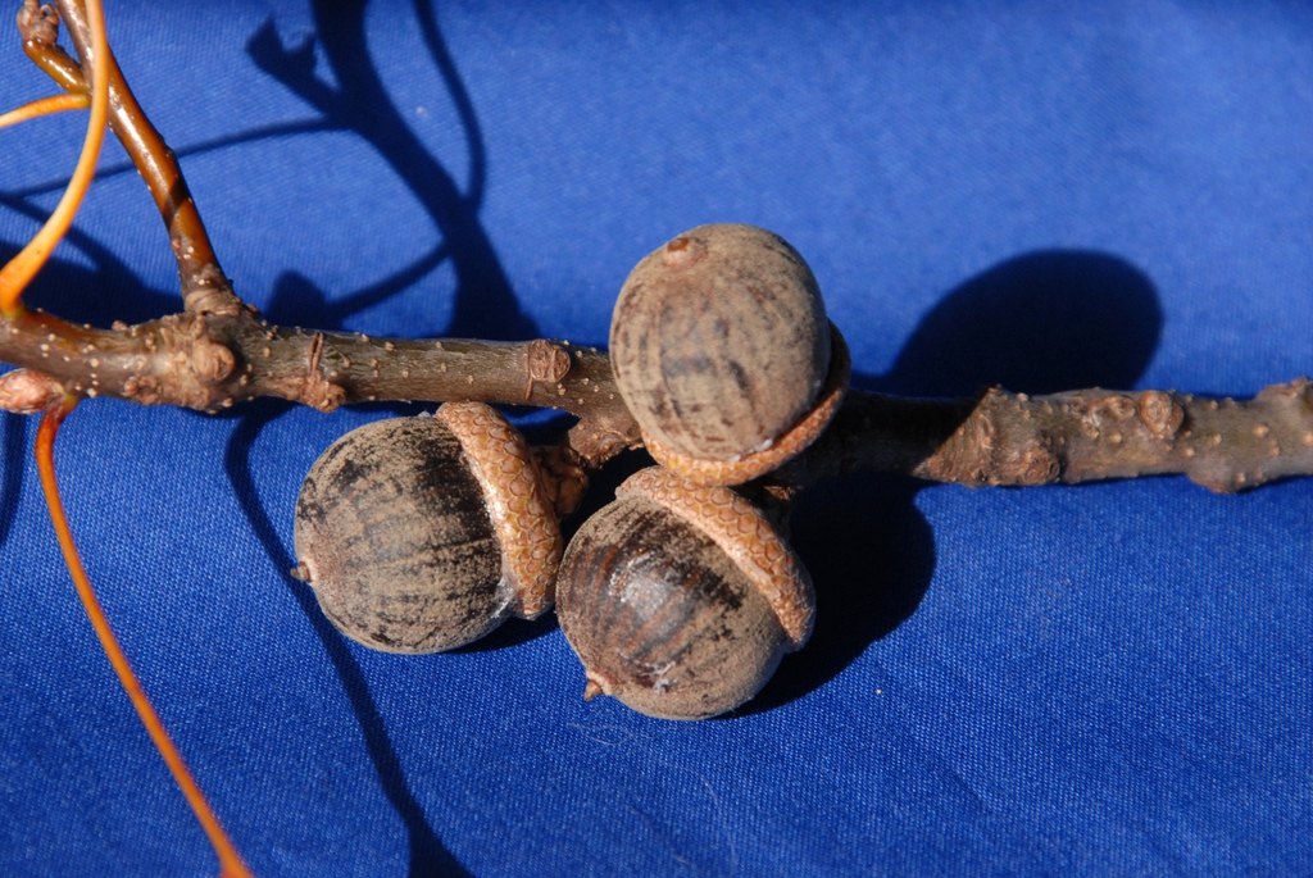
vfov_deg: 4.4
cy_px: 439
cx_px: 656
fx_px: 11500
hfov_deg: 6.5
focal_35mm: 315
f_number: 10
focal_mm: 210
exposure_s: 1/350
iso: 400
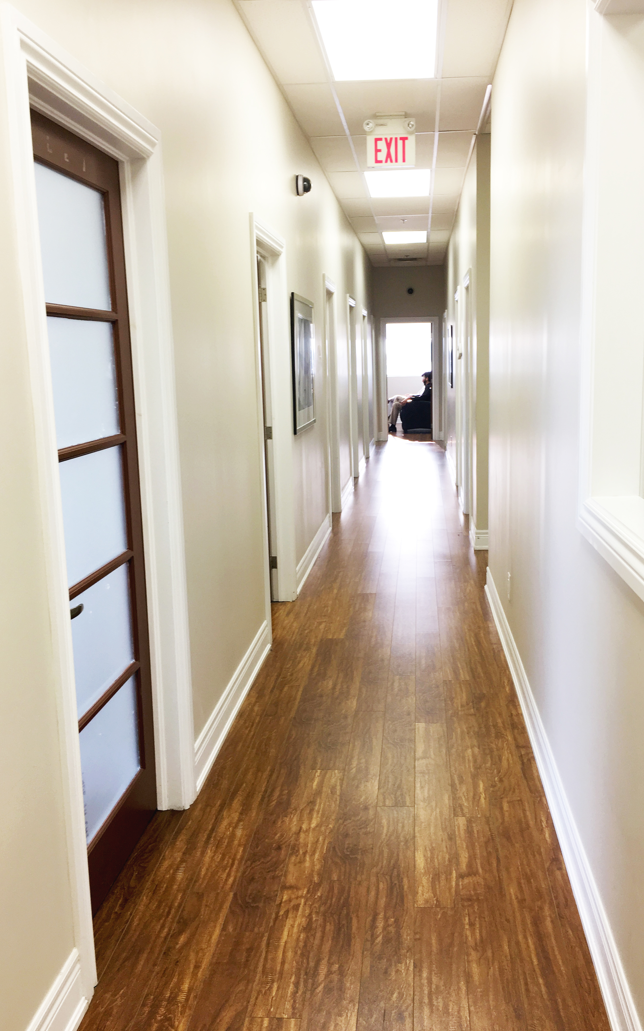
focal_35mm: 31
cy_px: 514
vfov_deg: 61.2
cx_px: 360
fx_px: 870
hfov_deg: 40.5
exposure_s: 1/30
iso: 25
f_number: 2.2
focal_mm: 4.15
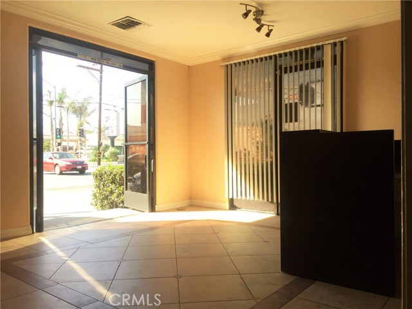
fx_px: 345
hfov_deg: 61.7
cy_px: 154
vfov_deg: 48.2
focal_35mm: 29
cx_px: 206
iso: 32
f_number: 2.2
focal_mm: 4.15
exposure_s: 1/200
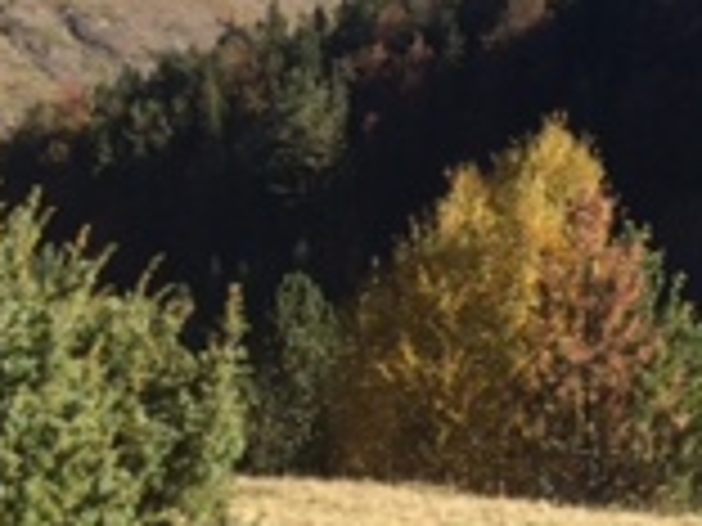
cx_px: 580
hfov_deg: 16.4
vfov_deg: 12.2
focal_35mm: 119
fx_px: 2413
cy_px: -72
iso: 32
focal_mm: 4.15
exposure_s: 1/1026
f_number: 2.2
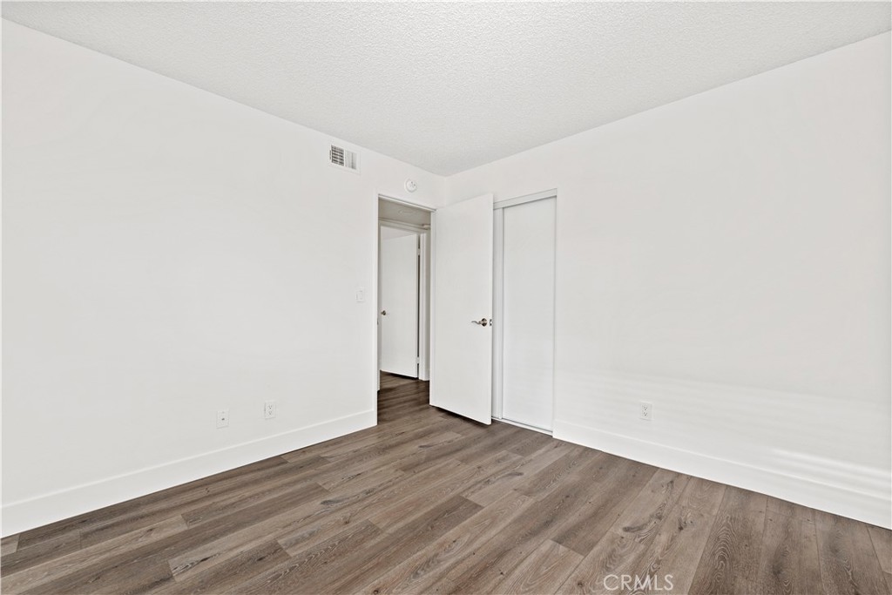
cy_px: 298
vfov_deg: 81.2
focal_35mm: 14
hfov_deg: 104.2
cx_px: 446
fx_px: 347
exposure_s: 1/3
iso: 200
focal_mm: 14
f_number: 8
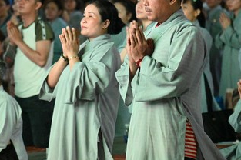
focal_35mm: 249
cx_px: 100
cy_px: 56
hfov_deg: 8.3
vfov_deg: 5.5
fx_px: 1665
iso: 16000
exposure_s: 1/250
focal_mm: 120
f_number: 4
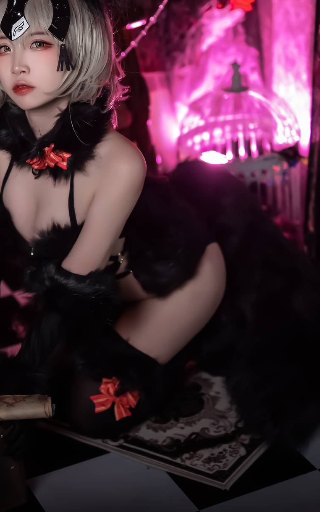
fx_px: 1311
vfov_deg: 22.0
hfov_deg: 13.8
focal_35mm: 94
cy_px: 197
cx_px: 33
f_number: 1.4
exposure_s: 1/250
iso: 64
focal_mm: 50
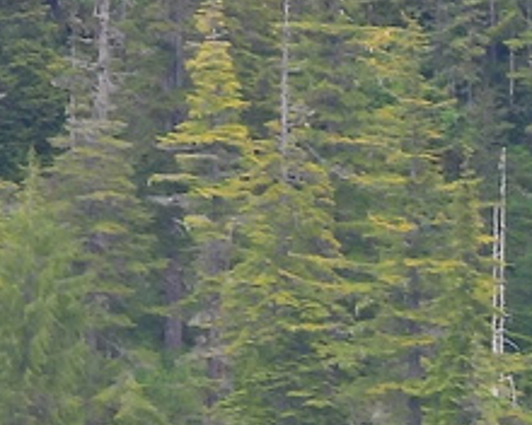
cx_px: 837
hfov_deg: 1.0
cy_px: -456
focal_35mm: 1985
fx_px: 31254
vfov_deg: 0.8
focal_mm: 62.5
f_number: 5
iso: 125
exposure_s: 1/125
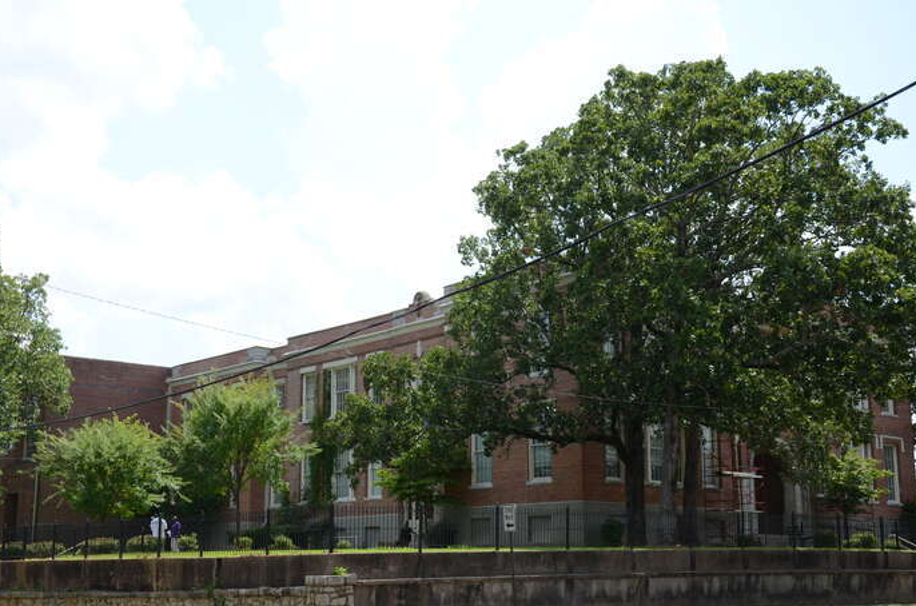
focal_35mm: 49
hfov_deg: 40.4
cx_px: 418
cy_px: 322
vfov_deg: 27.4
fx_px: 1244
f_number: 5.6
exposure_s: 1/800
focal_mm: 28
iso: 250
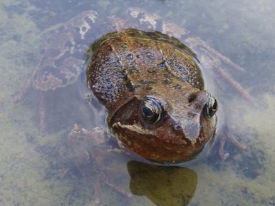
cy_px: 103
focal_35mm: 39
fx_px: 310
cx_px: 138
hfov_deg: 47.9
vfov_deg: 36.8
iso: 72
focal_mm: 6.6
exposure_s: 1/90
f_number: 3.5
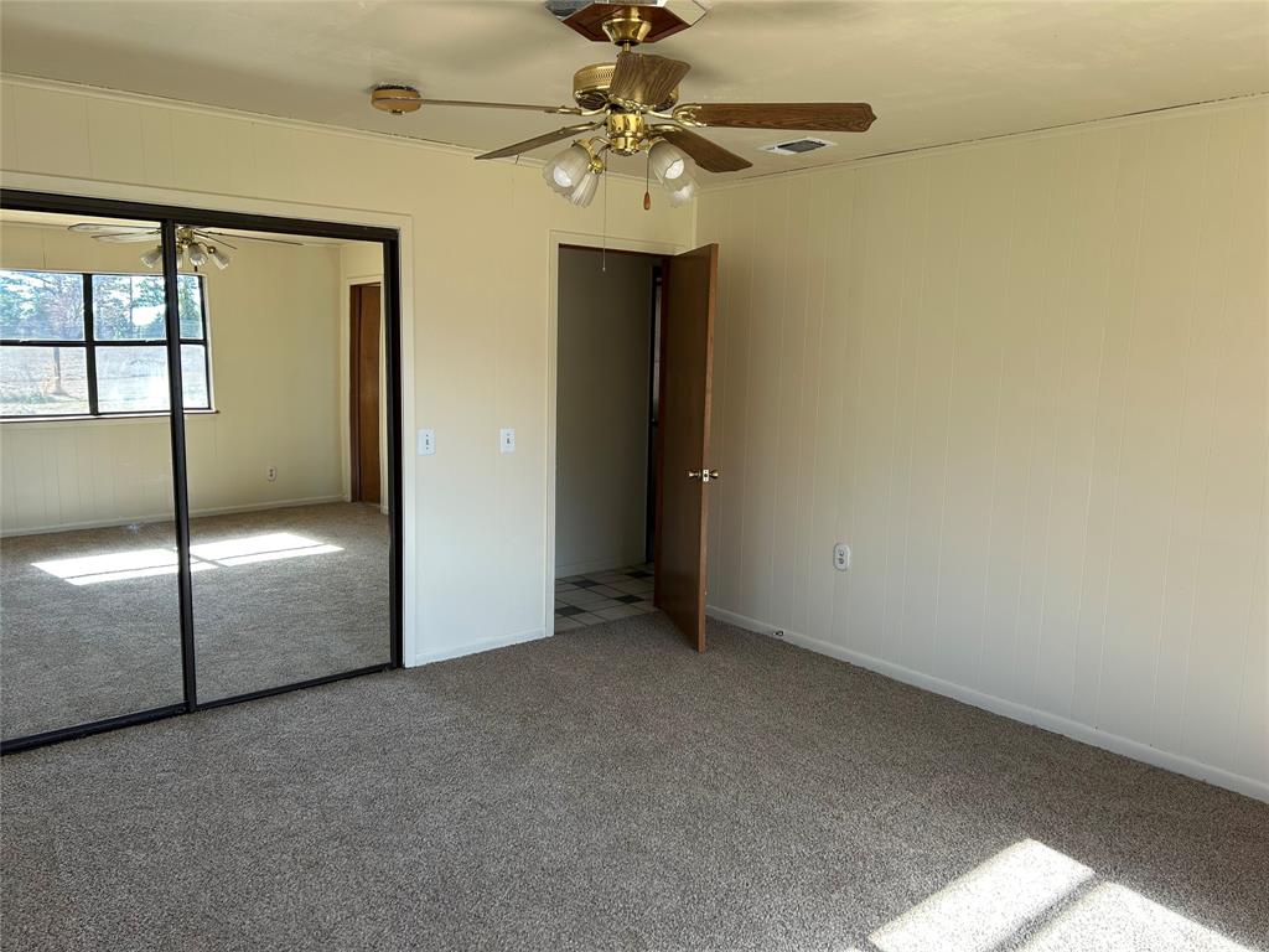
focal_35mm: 26
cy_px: 476
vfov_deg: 53.1
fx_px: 953
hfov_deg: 67.3
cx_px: 634
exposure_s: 1/179
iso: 40
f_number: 1.5
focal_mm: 5.7
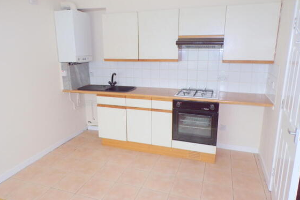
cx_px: 145
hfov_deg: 69.4
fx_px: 217
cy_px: 92
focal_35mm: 26
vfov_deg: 49.5
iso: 200
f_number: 3
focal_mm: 4.3
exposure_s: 1/34
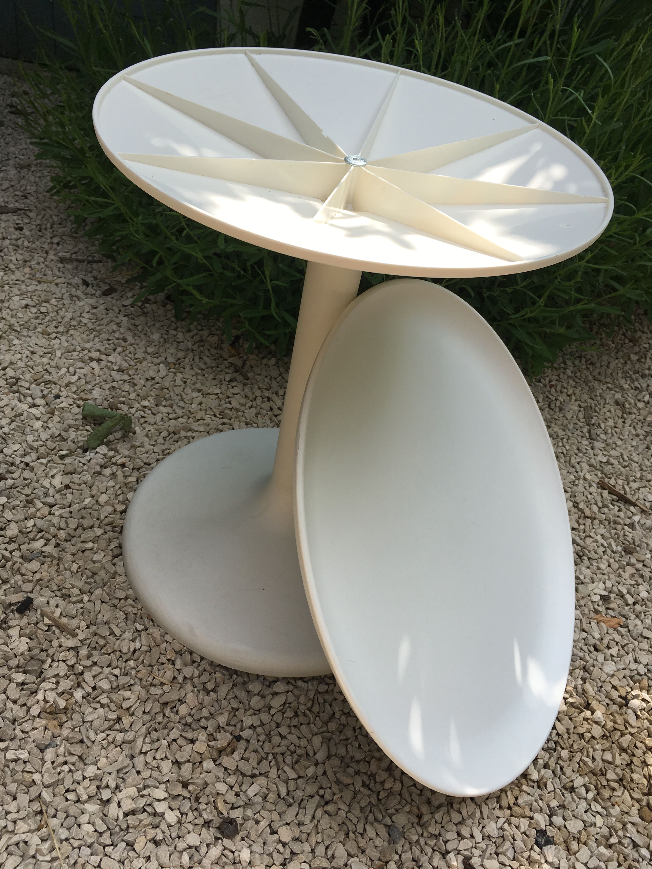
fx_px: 728
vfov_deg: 61.7
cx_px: 326
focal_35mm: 29
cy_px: 434
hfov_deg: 48.2
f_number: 2.2
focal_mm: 4.15
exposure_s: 1/1099
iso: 25
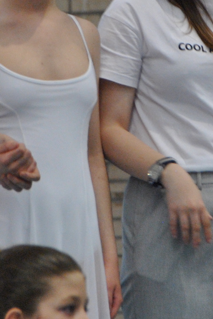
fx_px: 9312
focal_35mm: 1049
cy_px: 38
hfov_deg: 1.3
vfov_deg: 2.0
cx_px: 122
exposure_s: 1/60
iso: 800
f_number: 6.3
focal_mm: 200
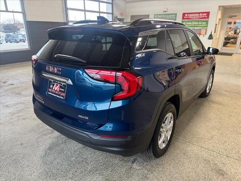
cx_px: 120
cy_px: 90
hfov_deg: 71.6
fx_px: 167
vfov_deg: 56.8
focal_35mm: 24
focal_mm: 6.76
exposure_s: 1/60
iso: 250
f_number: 1.78
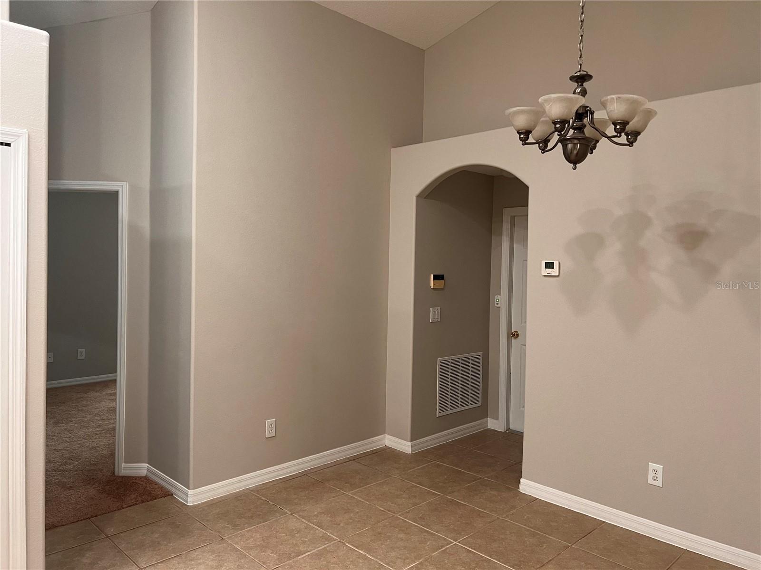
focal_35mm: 26
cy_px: 285
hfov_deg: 67.3
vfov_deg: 53.1
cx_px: 380
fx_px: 572
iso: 160
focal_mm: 5.7
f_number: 1.5
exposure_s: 1/60
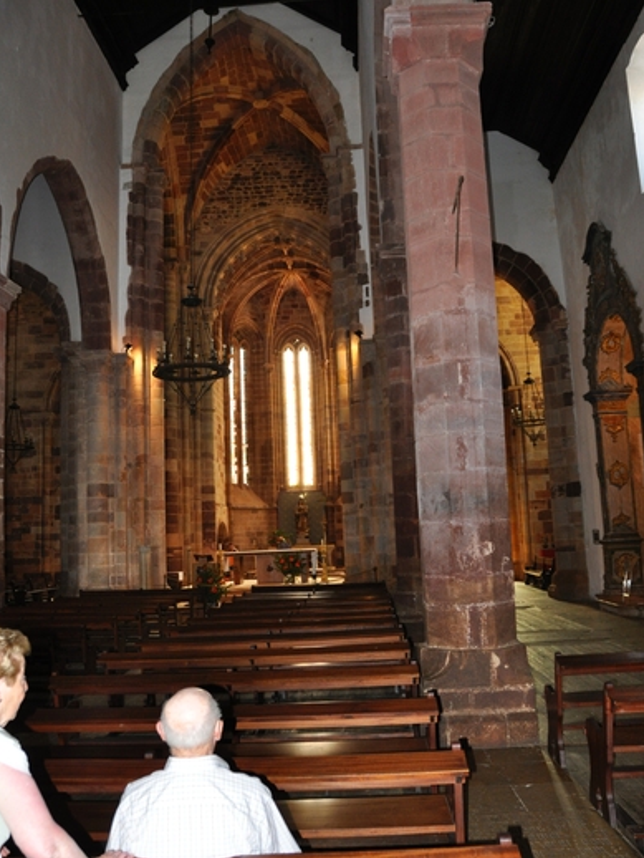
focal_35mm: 30
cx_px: 321
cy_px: 417
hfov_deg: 46.8
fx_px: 744
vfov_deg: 59.9
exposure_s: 1/60
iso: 800
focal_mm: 18
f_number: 3.5
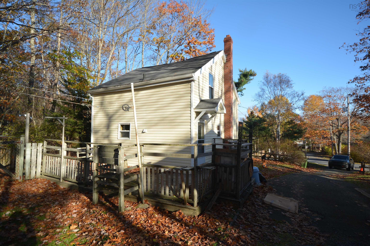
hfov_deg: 85.4
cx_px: 185
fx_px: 200
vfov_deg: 63.2
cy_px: 123
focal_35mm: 20
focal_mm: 13
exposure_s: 1/250
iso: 200
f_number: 8
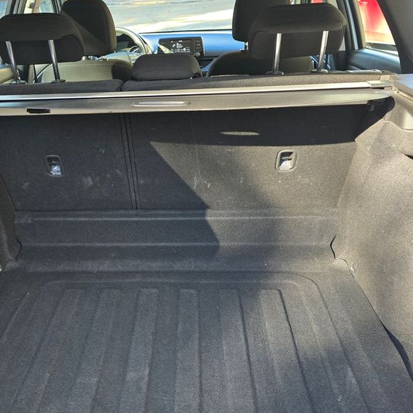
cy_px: 246
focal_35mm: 38
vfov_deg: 43.7
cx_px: 147
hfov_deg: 43.4
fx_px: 513
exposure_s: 1/180
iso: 125
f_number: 1.7
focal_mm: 6.3
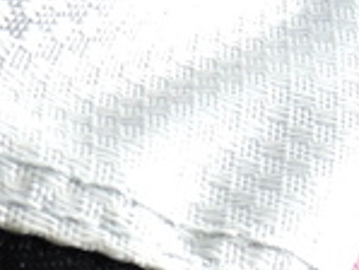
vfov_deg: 9.0
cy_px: 538
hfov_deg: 12.6
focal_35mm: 156
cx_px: 64
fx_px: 1619
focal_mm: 5.4
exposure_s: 1/30
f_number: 3.5
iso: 360
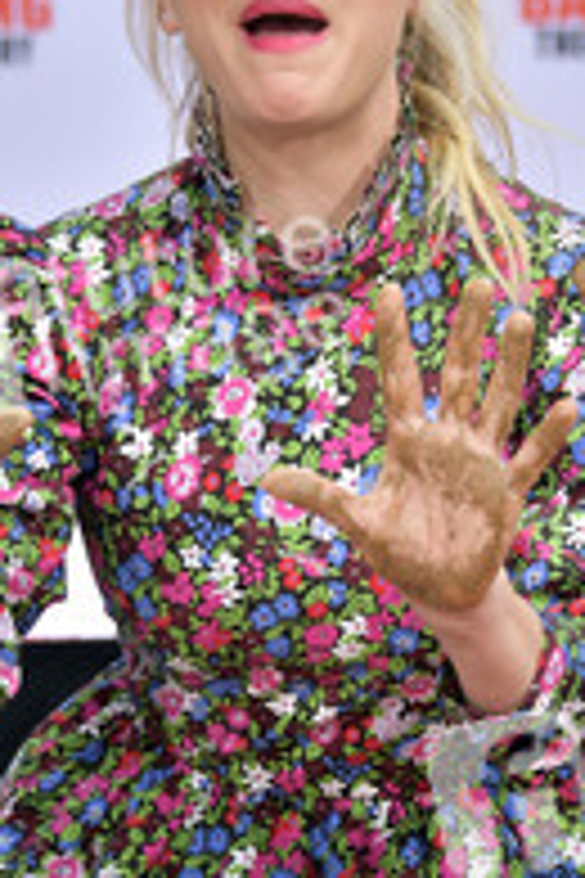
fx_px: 5240
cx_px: 250
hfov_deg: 6.4
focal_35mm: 215
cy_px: 549
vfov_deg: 9.6
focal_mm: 105
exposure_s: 1/250
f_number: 5.3
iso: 160
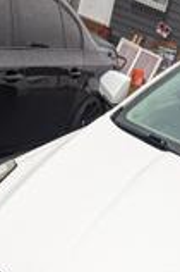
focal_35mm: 60
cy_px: 312
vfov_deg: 29.5
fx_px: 451
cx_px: 174
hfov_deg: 21.9
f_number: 1.85
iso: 76
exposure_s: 1/587
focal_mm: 6.81
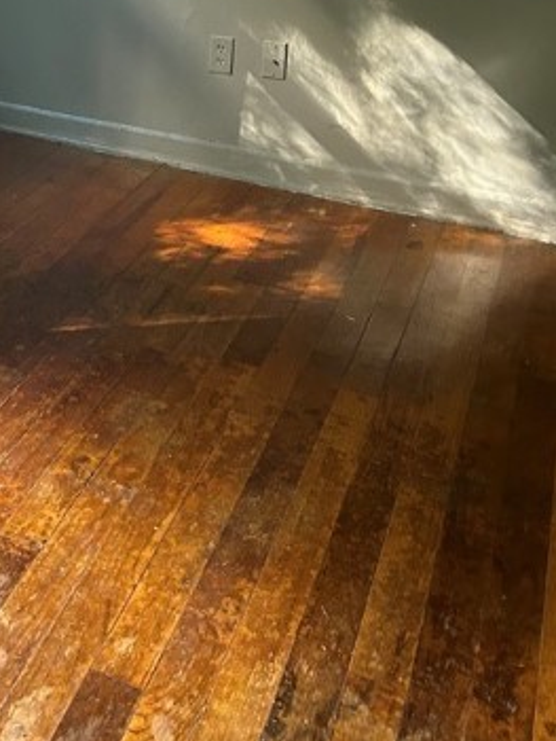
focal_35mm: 57
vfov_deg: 32.1
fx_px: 1219
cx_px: -17
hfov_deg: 24.4
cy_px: 70
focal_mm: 5.7
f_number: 1.5
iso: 400
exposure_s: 1/60
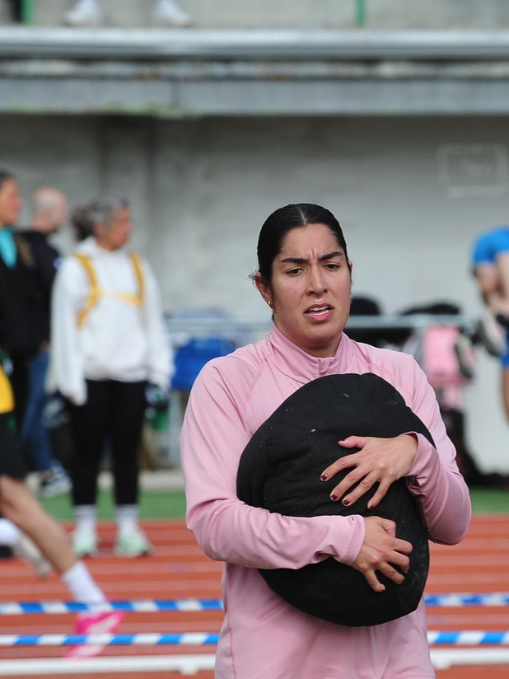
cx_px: 355
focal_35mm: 373
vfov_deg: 5.3
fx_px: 7313
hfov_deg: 4.0
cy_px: 403
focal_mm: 200
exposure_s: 1/800
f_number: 7.1
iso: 320
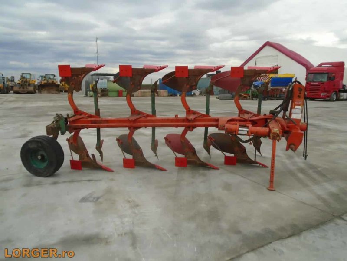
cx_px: 174
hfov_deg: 67.3
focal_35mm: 26
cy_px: 130
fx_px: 261
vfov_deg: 53.1
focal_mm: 4.6
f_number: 3.2
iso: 250
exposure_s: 1/250
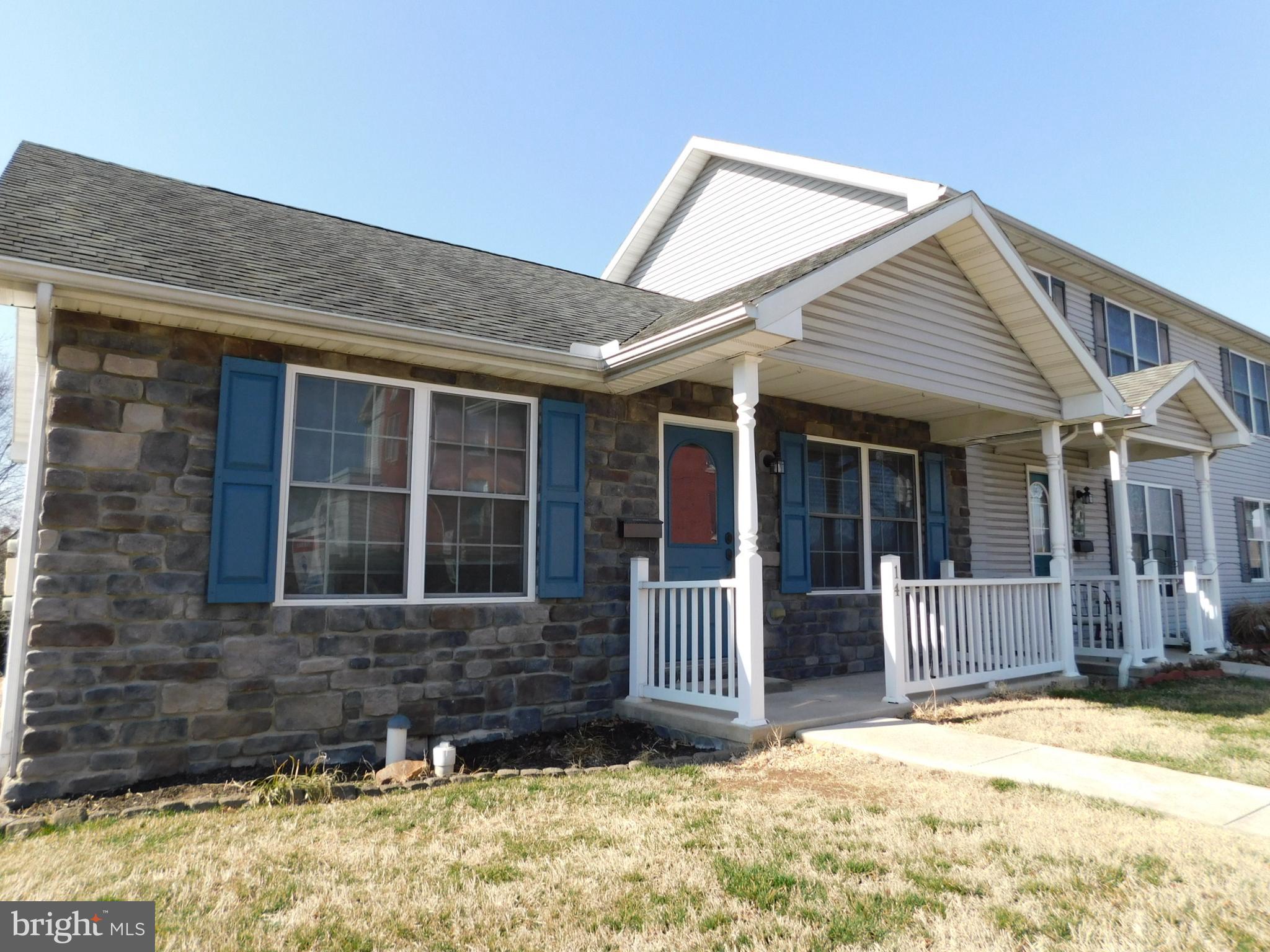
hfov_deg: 73.9
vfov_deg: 58.9
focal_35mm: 23
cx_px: 635
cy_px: 476
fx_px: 844
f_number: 3
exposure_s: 1/800
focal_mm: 4
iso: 125
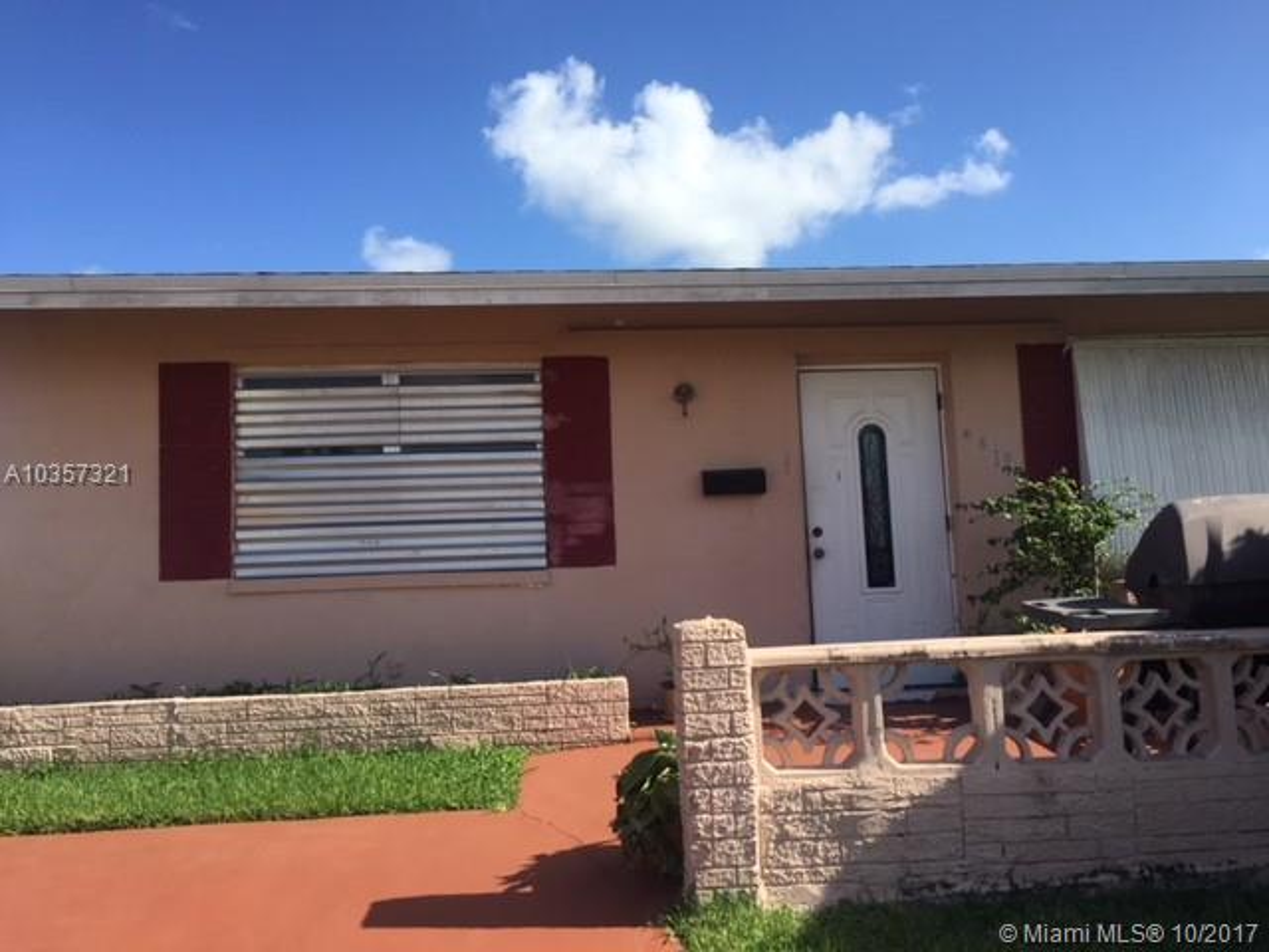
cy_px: 476
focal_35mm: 29
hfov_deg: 61.7
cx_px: 634
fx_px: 1063
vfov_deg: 48.2
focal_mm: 4.15
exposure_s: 1/1582
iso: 32
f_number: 2.2
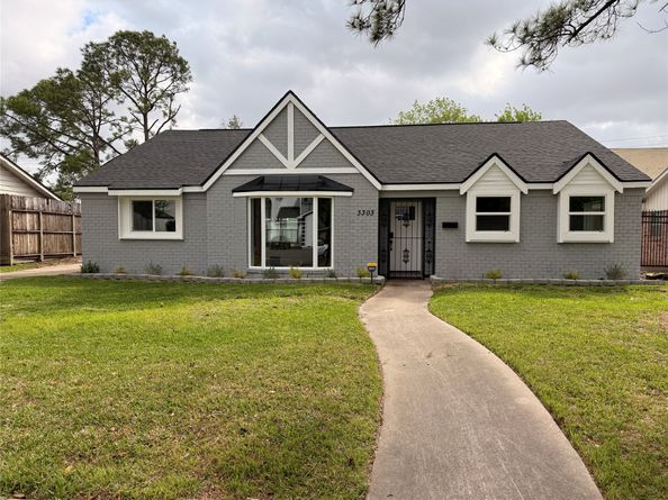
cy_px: 250
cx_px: 334
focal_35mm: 24
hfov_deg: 71.6
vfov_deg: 56.8
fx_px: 463
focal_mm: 6.76
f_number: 1.78
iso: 100
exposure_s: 1/3584
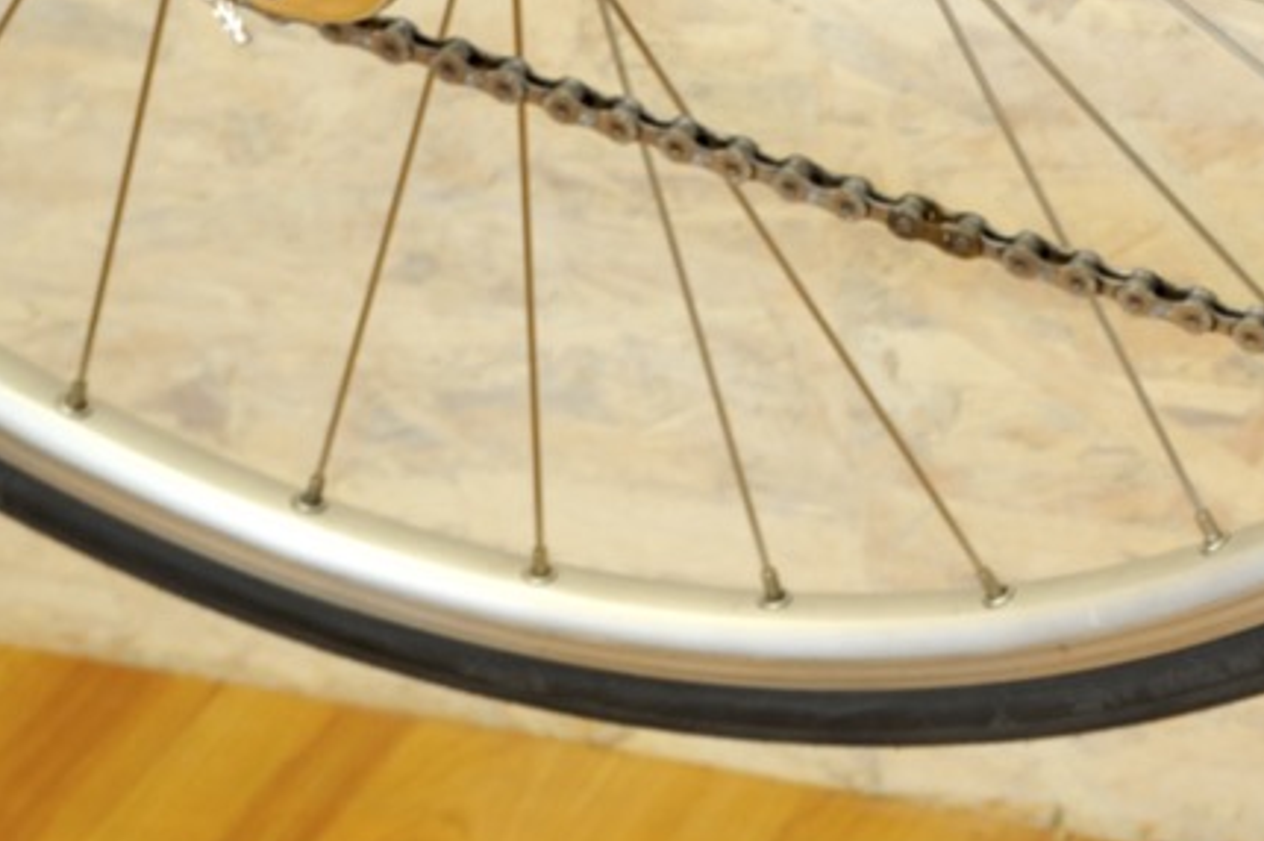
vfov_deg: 8.4
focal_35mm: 162
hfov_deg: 12.4
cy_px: 29
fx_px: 5683
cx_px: 1570
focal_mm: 58
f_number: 11
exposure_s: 1/3
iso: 800
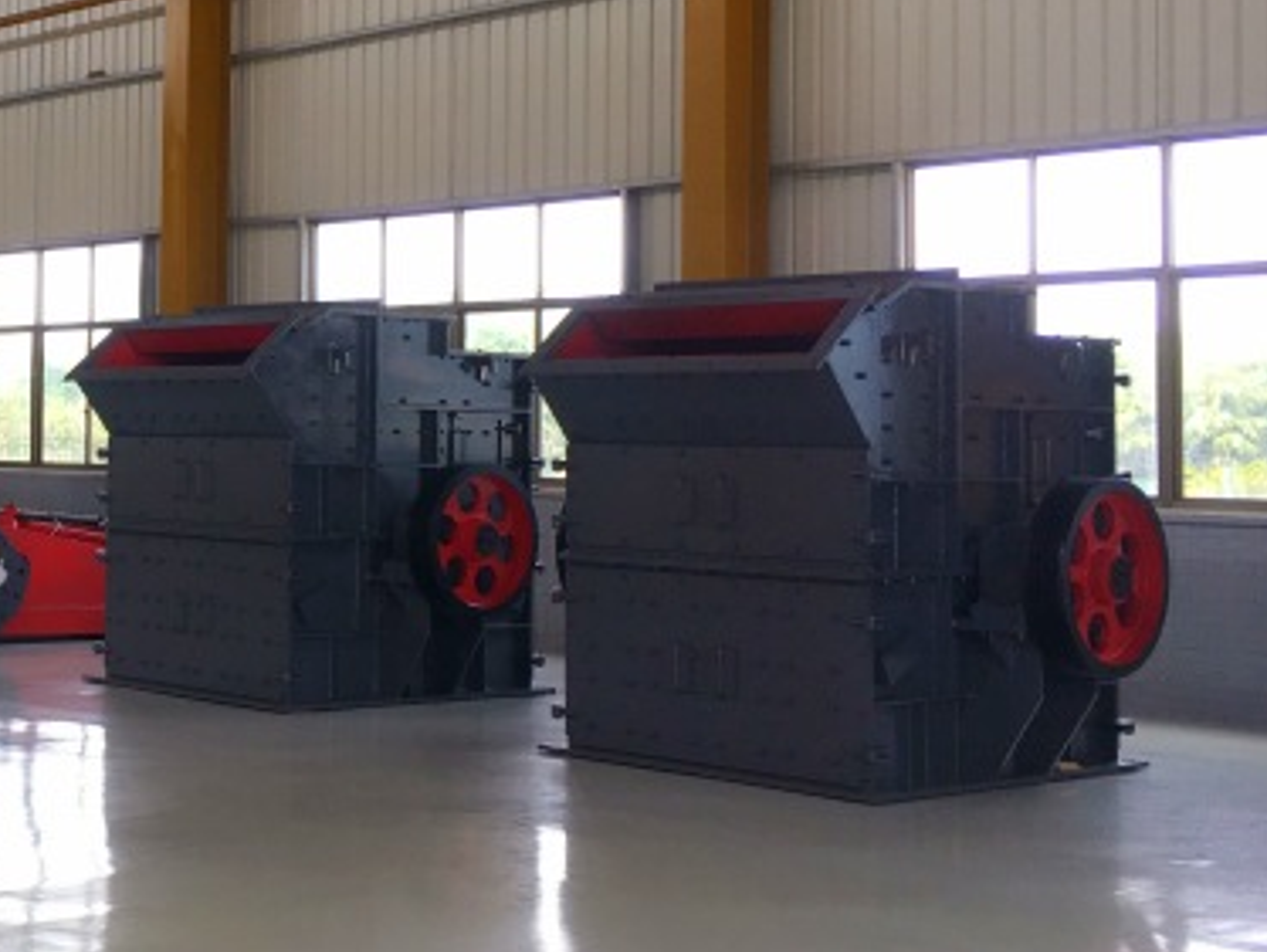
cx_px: -24
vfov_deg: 23.6
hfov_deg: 29.0
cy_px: 346
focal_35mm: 62
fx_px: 2271
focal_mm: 4.15
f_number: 2.2
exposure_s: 1/100
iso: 32
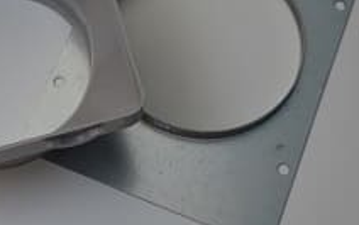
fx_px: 891
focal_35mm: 91
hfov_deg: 22.5
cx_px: 76
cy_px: 36
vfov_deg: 14.3
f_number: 4.5
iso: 400
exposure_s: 1/80
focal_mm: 28
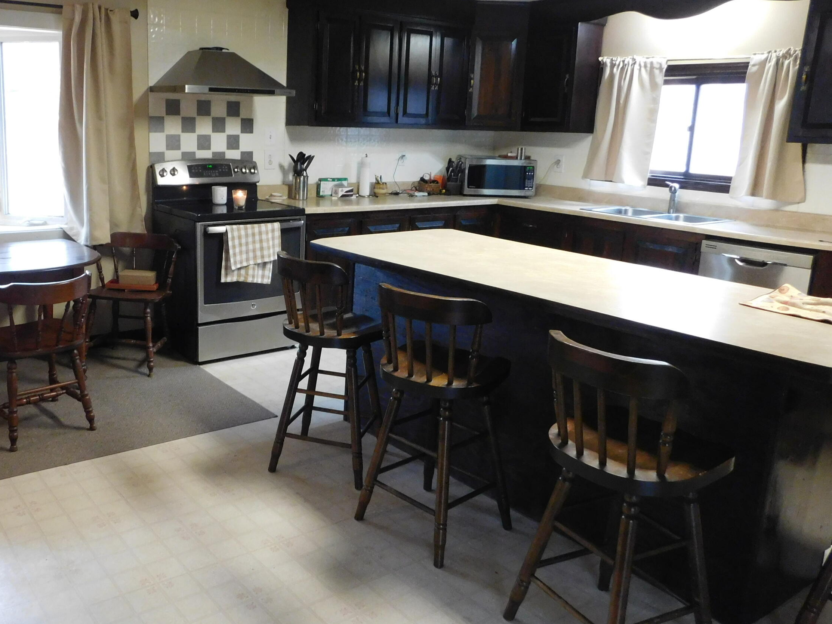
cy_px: 291
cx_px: 290
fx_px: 745
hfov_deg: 57.3
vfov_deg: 45.4
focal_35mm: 31
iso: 400
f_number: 3
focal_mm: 4
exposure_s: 1/20
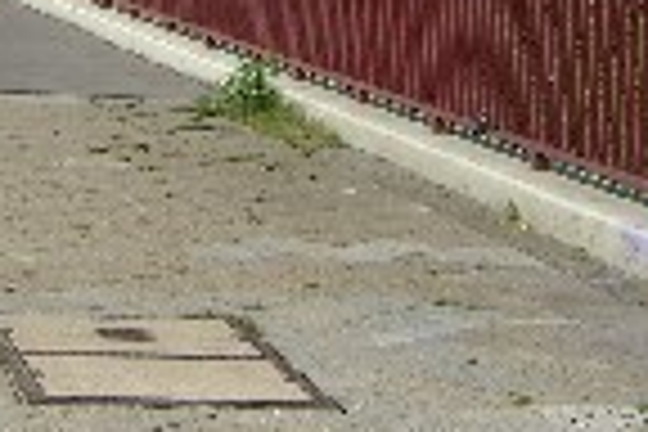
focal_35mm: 160
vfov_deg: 8.4
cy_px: -223
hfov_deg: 12.2
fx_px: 2880
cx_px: -367
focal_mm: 7.9
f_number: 8
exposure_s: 1/200
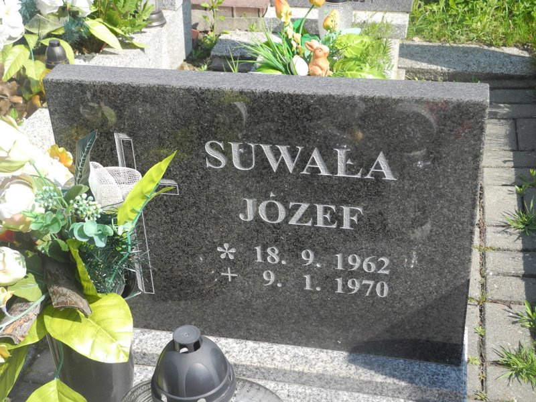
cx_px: 268
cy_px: 201
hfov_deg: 34.9
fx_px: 852
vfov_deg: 26.6
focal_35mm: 55
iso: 100
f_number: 3.5
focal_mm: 11.8
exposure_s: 1/500
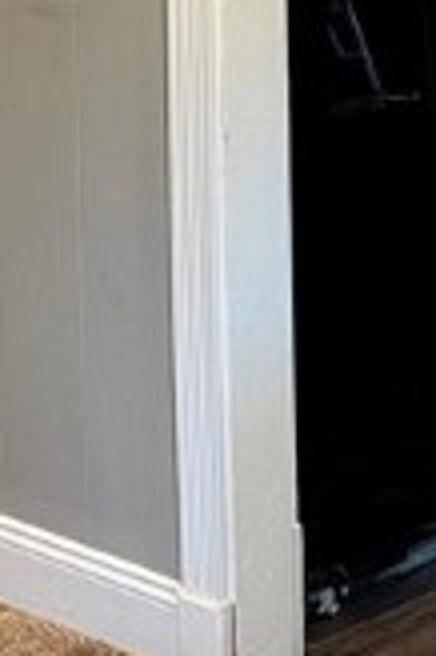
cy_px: -80
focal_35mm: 127
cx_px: -16
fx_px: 2312
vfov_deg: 15.7
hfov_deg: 10.7
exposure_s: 1/60
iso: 200
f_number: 1.6
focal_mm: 5.1
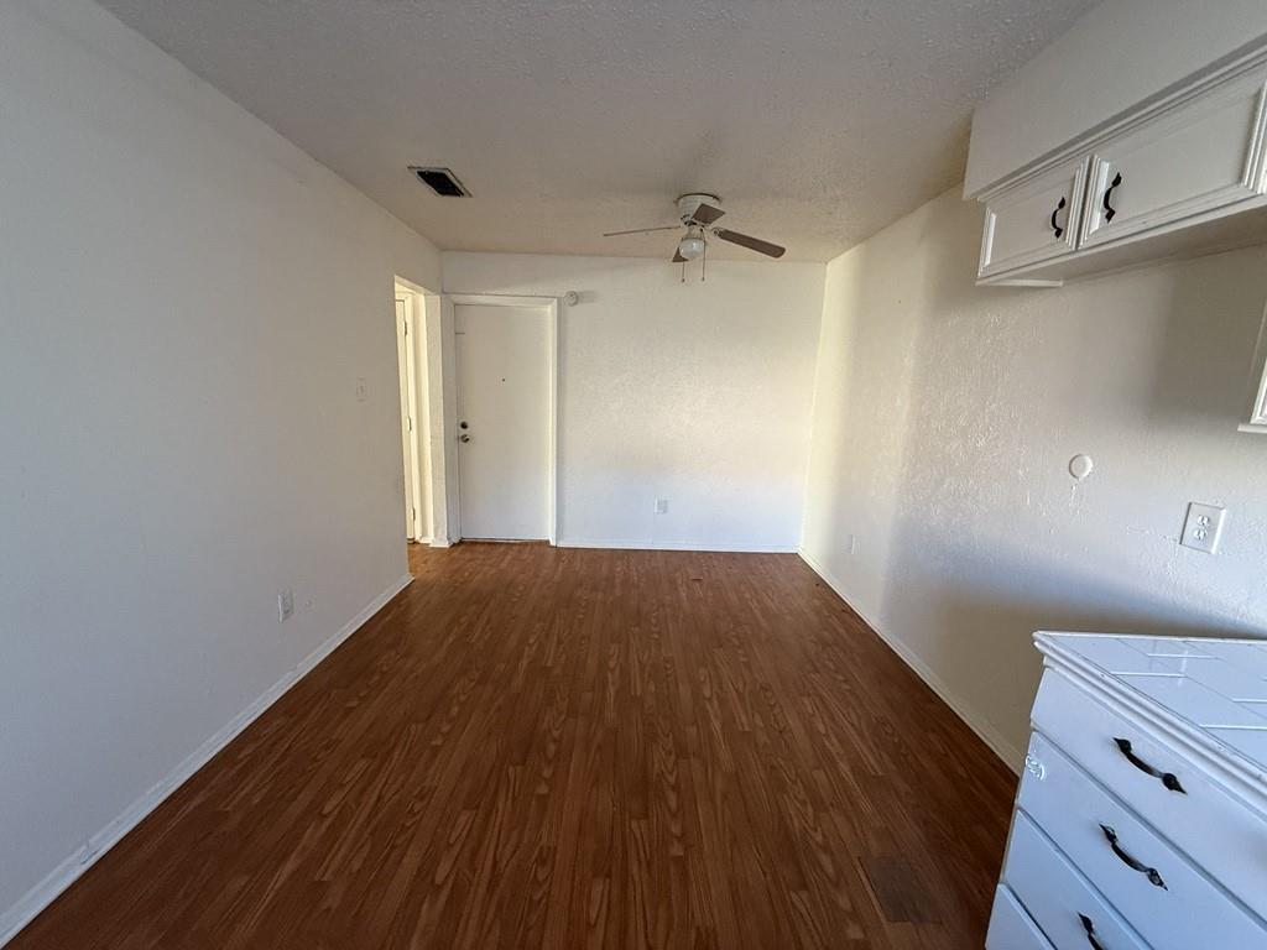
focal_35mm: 14
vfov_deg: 85.7
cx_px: 634
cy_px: 475
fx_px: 512
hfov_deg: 102.1
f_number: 2.2
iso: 400
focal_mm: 2.22
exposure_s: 1/64
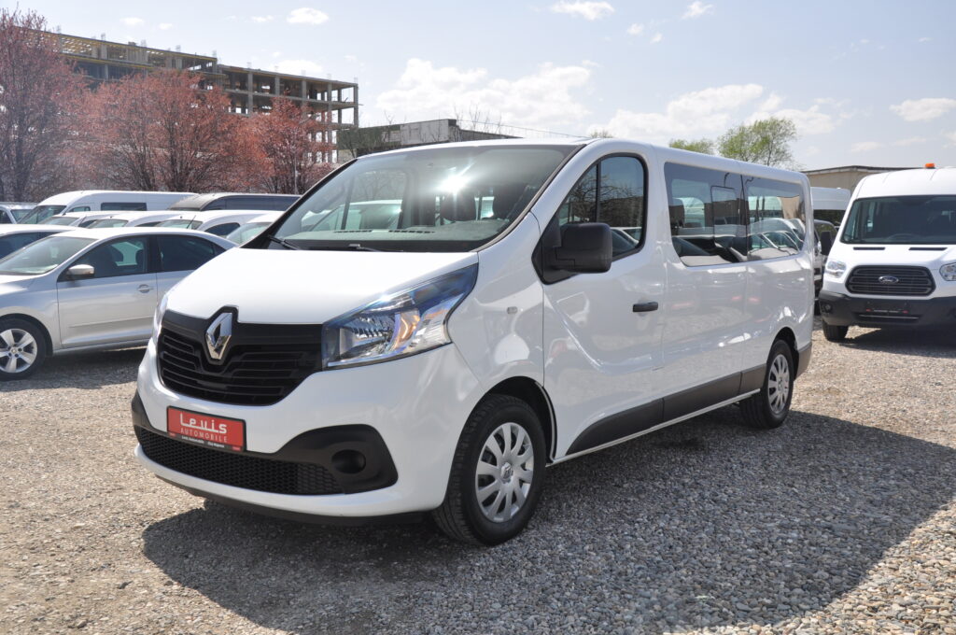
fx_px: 955
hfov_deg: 53.2
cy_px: 318
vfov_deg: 36.8
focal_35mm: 36
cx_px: 478
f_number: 9
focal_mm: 24
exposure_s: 1/320
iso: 400
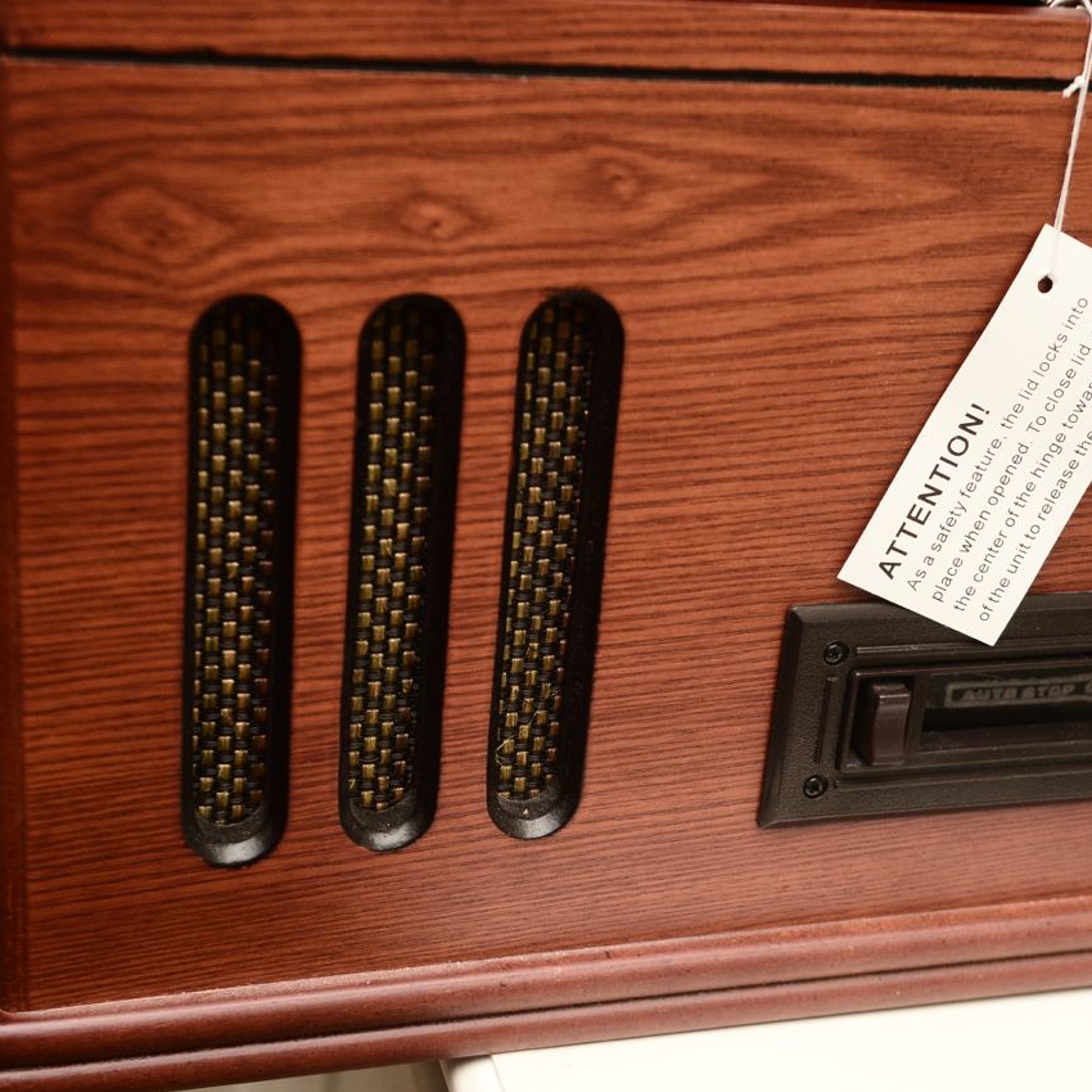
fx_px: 2284
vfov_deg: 26.9
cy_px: 547
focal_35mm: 64
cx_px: 716
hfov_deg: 26.8
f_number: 8
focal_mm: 50
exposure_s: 1/80
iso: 2000
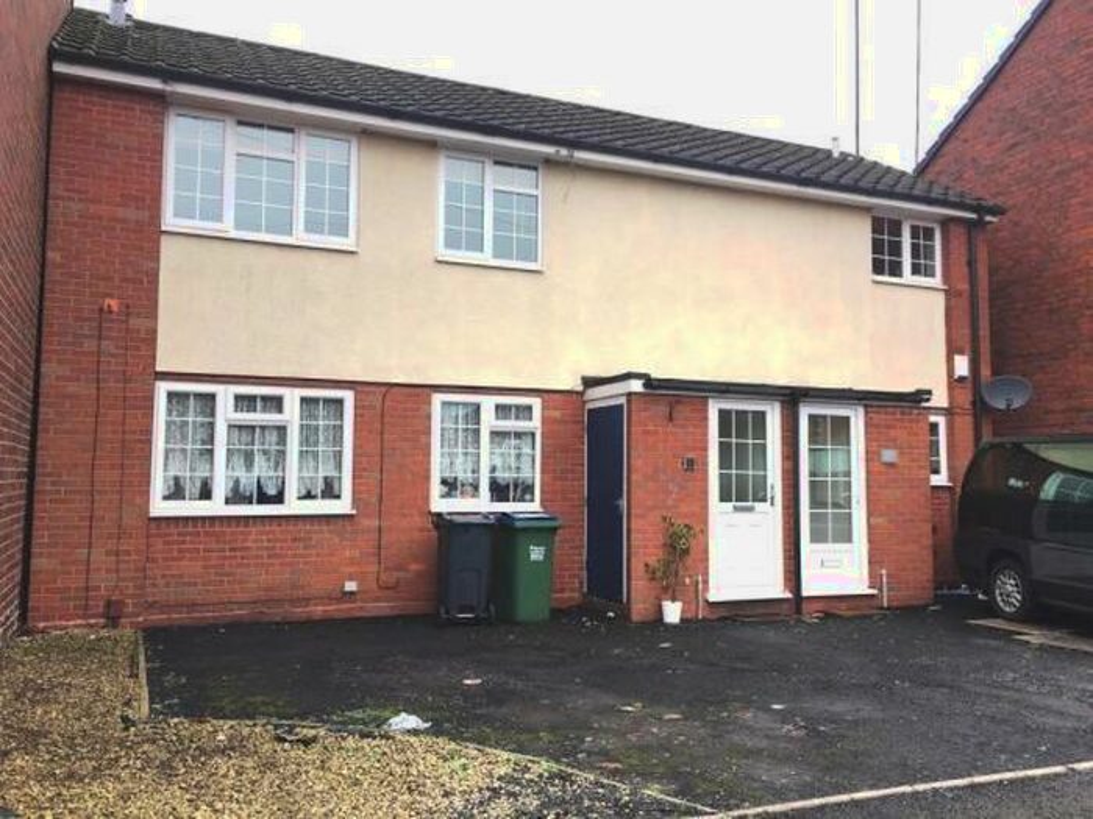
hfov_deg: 61.7
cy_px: 410
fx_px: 916
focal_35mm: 29
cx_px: 546
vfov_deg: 48.2
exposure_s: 1/109
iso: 25
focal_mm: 4.15
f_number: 2.2
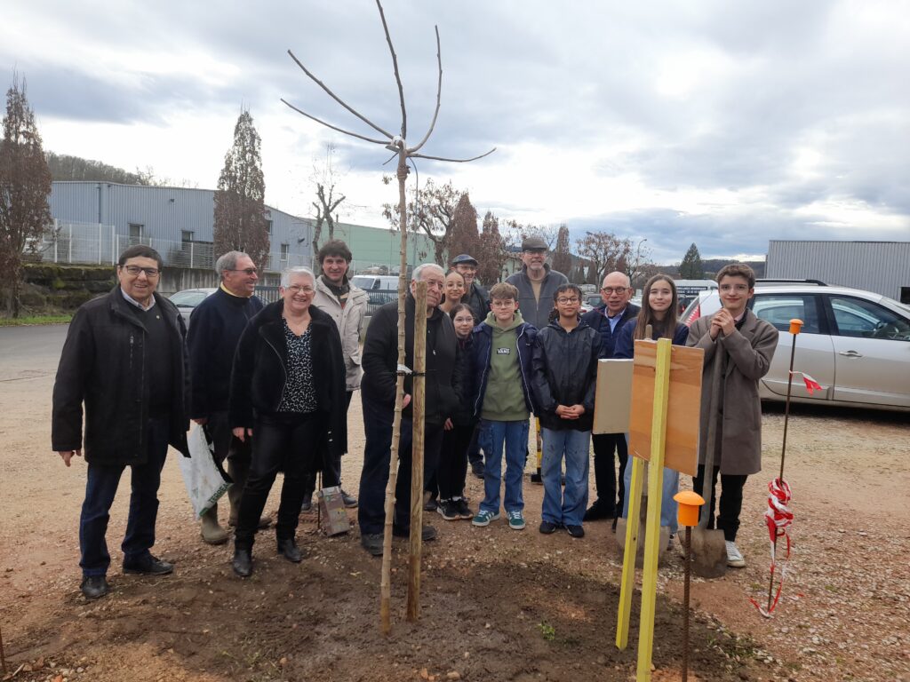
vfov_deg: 54.9
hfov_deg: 69.4
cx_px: 455
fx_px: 657
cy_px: 341
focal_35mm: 25
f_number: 2
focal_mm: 4.6
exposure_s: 1/272
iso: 20
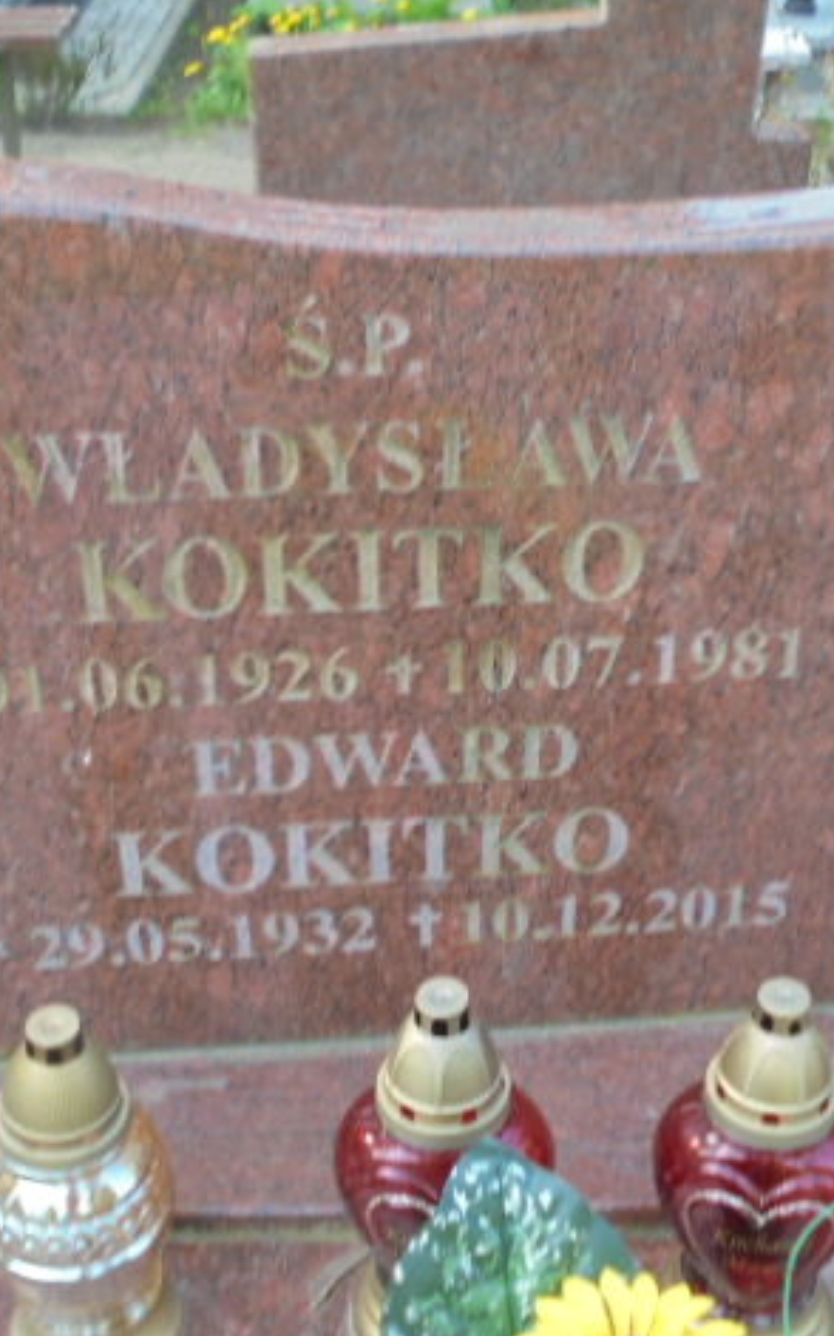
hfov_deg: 26.3
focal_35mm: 49
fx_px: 1784
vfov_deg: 41.1
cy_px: 667
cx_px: 502
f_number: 4
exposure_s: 1/60
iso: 100
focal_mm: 6.1
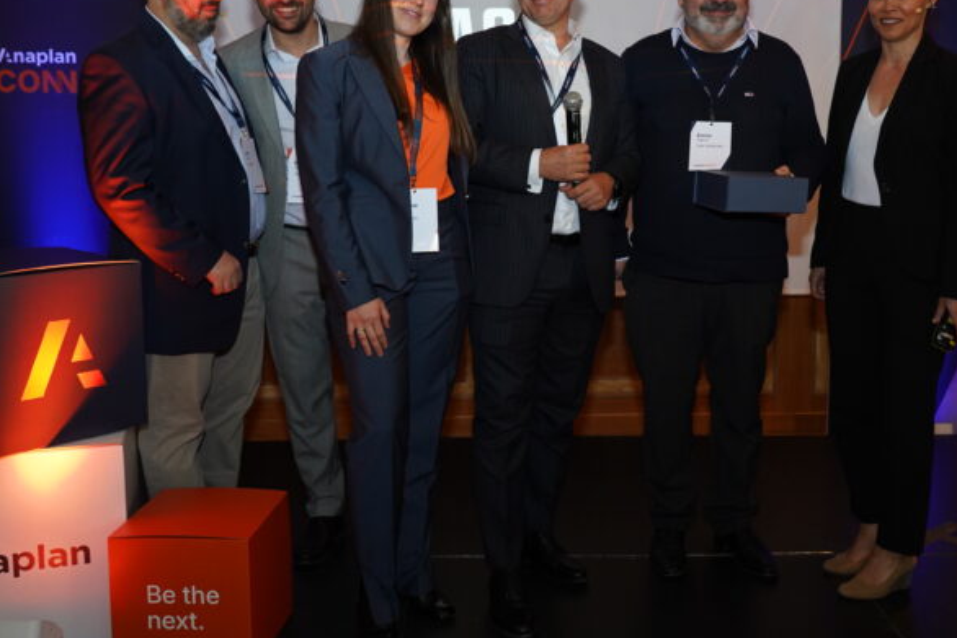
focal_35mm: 38
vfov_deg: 35.0
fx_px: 1010
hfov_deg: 50.6
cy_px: 263
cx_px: 521
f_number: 5
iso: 2500
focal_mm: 29
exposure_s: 1/160
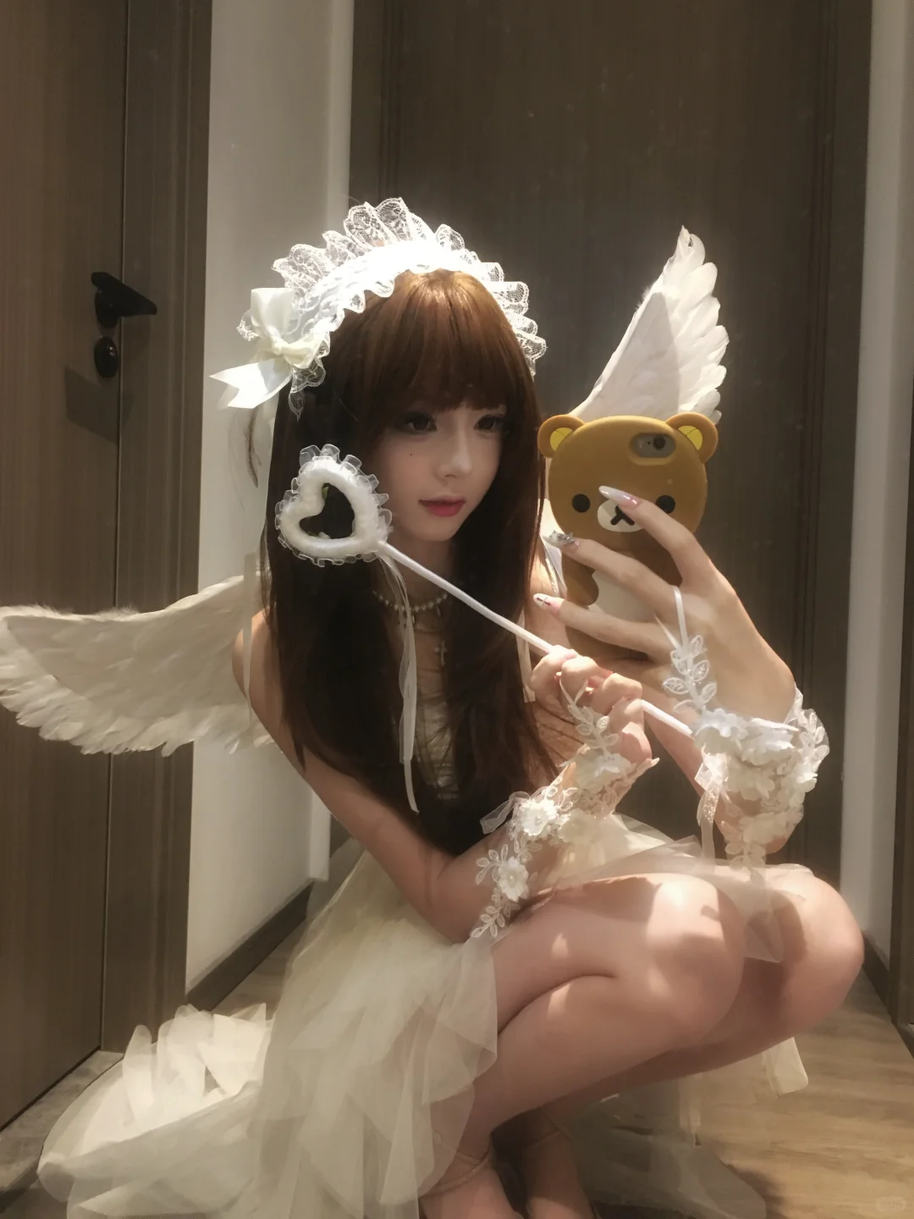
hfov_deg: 48.2
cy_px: 610
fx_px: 1021
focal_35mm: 29
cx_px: 457
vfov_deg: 61.7
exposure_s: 1/17
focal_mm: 4.15
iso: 250
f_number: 2.2
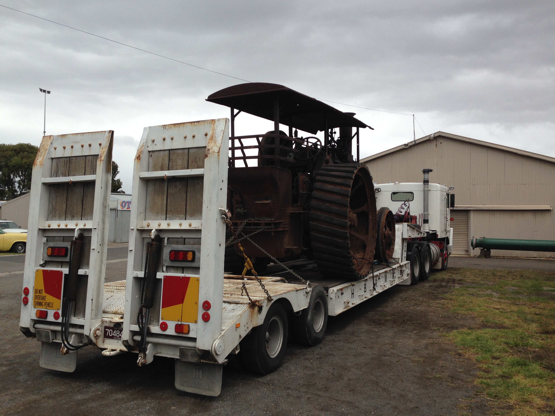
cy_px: 208
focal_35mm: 33
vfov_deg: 42.9
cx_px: 278
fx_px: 529
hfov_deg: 55.4
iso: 50
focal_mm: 4.12
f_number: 2.4
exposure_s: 1/1642
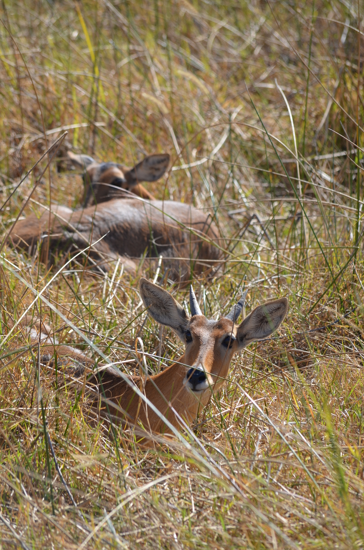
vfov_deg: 7.6
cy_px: 275
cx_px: 182
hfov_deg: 5.1
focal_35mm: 270
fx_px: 4113
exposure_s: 1/500
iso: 200
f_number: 5.6
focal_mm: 180
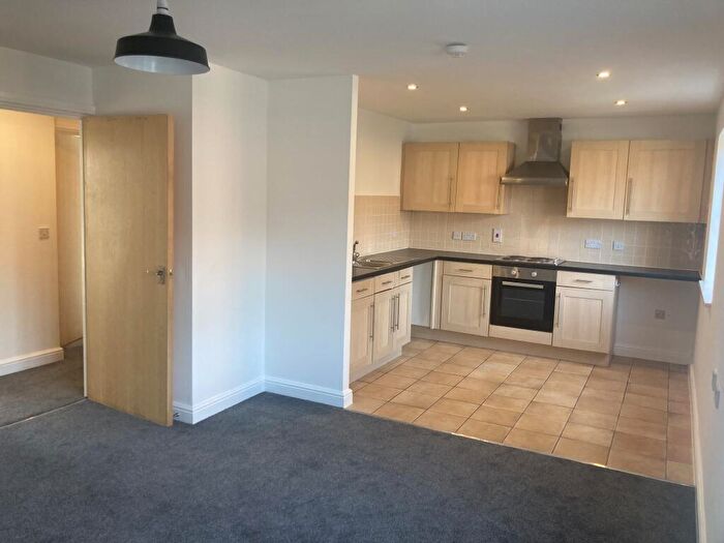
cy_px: 272
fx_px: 586
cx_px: 362
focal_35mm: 28
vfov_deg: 49.7
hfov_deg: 63.4
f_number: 1.8
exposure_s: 1/94
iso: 80
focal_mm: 3.99
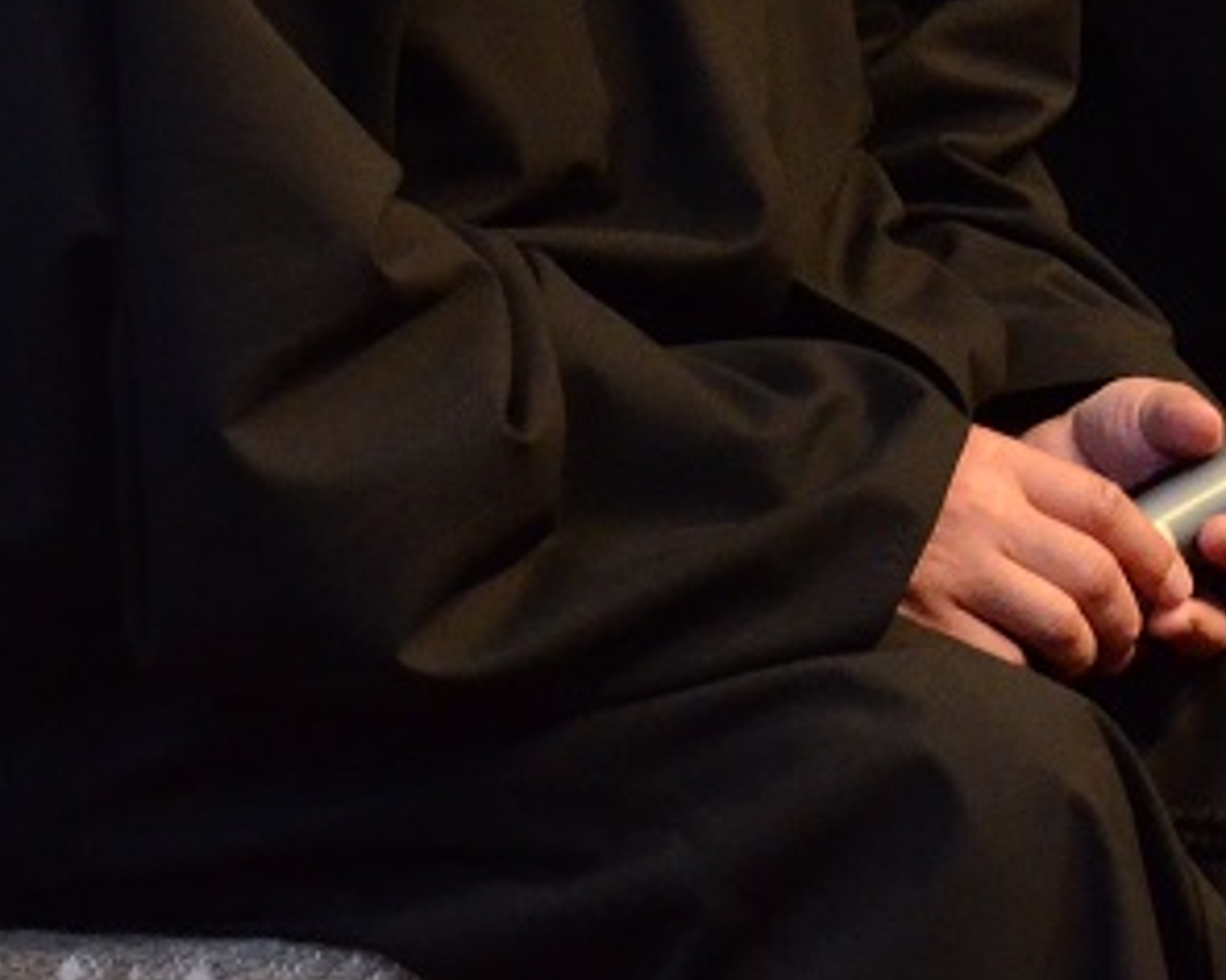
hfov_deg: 4.2
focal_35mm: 457
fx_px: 16582
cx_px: 1160
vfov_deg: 3.4
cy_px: -353
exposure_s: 1/125
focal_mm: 80
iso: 3200
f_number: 7.1
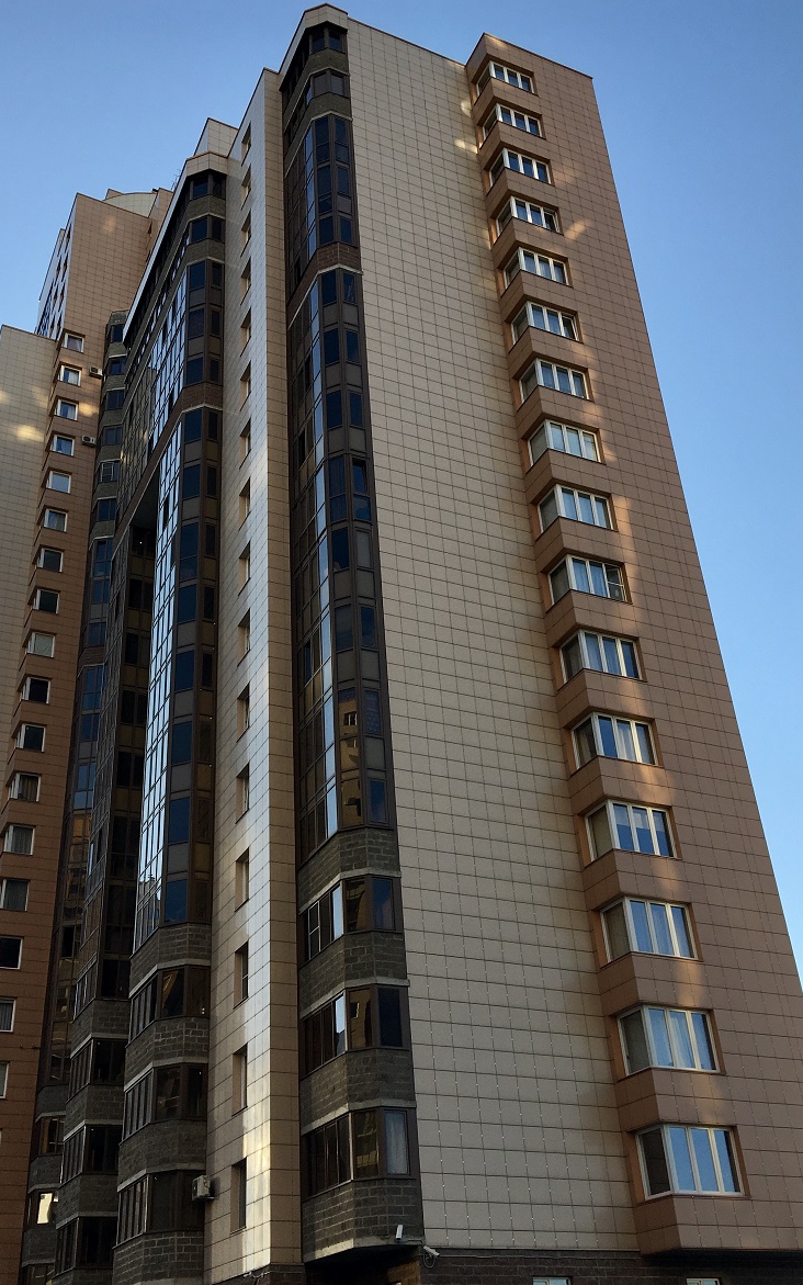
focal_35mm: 35
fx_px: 1225
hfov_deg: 36.2
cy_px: 664
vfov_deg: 55.3
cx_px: 340
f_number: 2.2
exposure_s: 1/484
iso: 25
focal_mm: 4.15
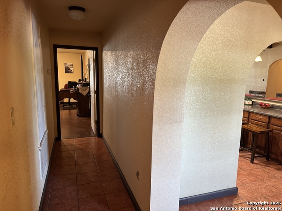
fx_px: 196
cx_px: 141
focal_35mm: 24
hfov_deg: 71.6
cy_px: 106
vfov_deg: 56.8
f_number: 1.78
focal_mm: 6.76
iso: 400
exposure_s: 1/60
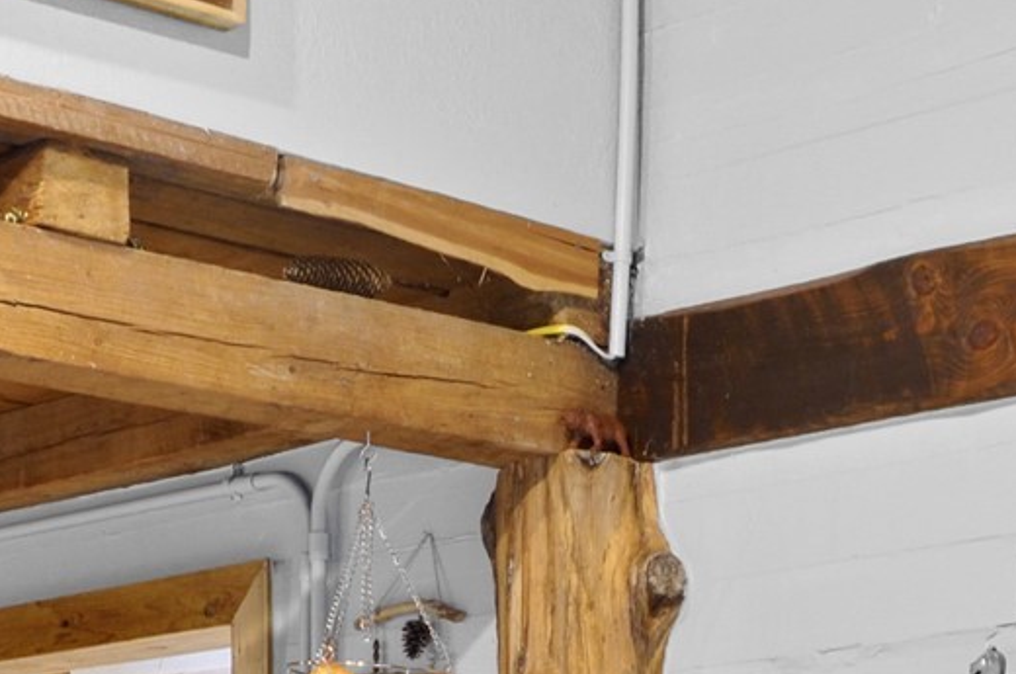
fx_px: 2987
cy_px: 1199
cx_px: 554
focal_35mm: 106
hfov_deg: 19.3
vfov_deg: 11.9
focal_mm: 18
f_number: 9
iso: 250
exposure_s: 1.6
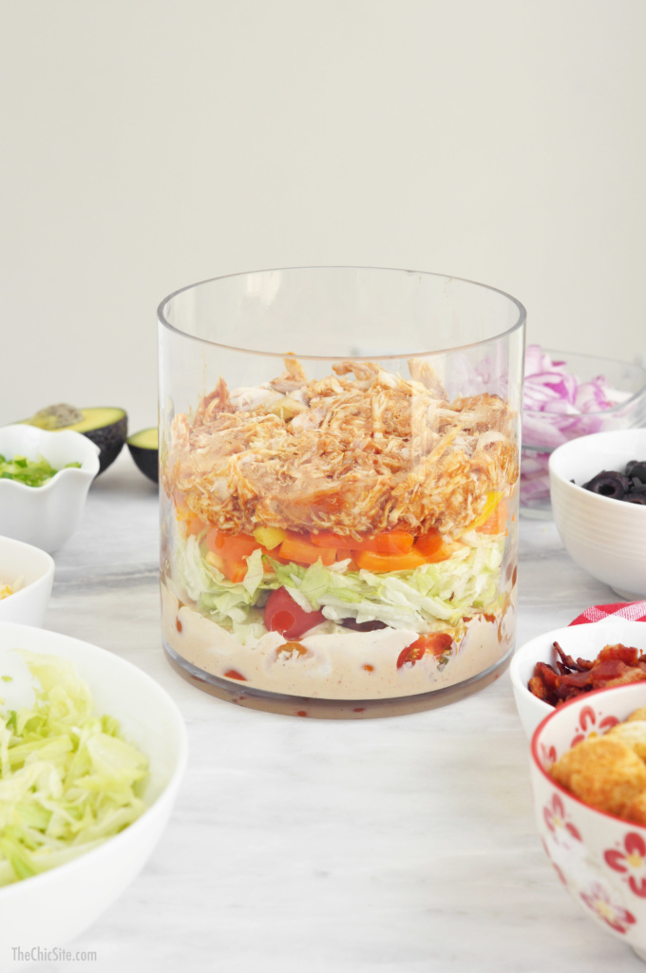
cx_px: 323
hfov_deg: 18.1
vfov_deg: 27.0
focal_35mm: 75
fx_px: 2024
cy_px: 486
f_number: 5.6
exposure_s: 1/100
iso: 320
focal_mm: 50
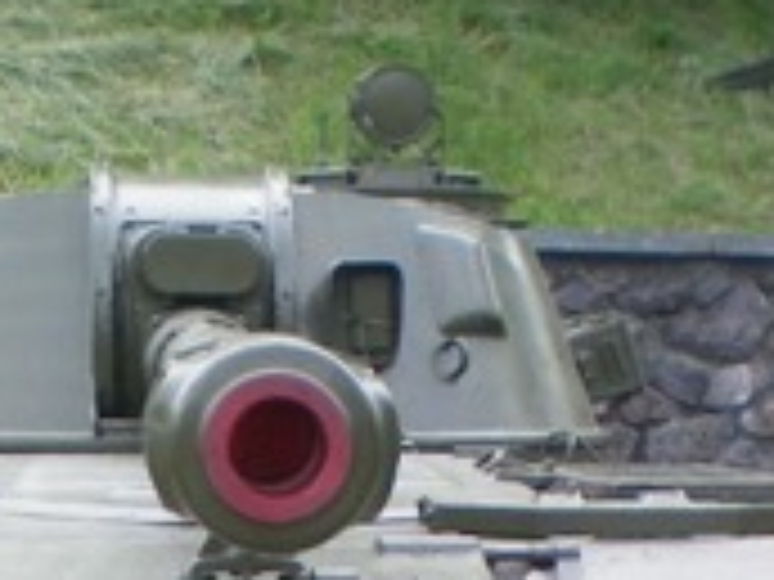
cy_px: 989
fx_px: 3153
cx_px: 382
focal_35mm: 141
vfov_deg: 10.0
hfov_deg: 14.0
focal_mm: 6.3
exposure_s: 1/250
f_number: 3.1
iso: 64
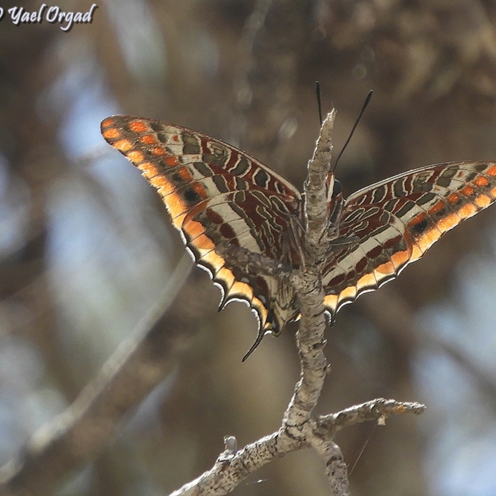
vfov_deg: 1.9
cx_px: 313
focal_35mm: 946
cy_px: 248
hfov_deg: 1.9
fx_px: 15336
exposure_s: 1/250
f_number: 5.6
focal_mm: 143.3
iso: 100
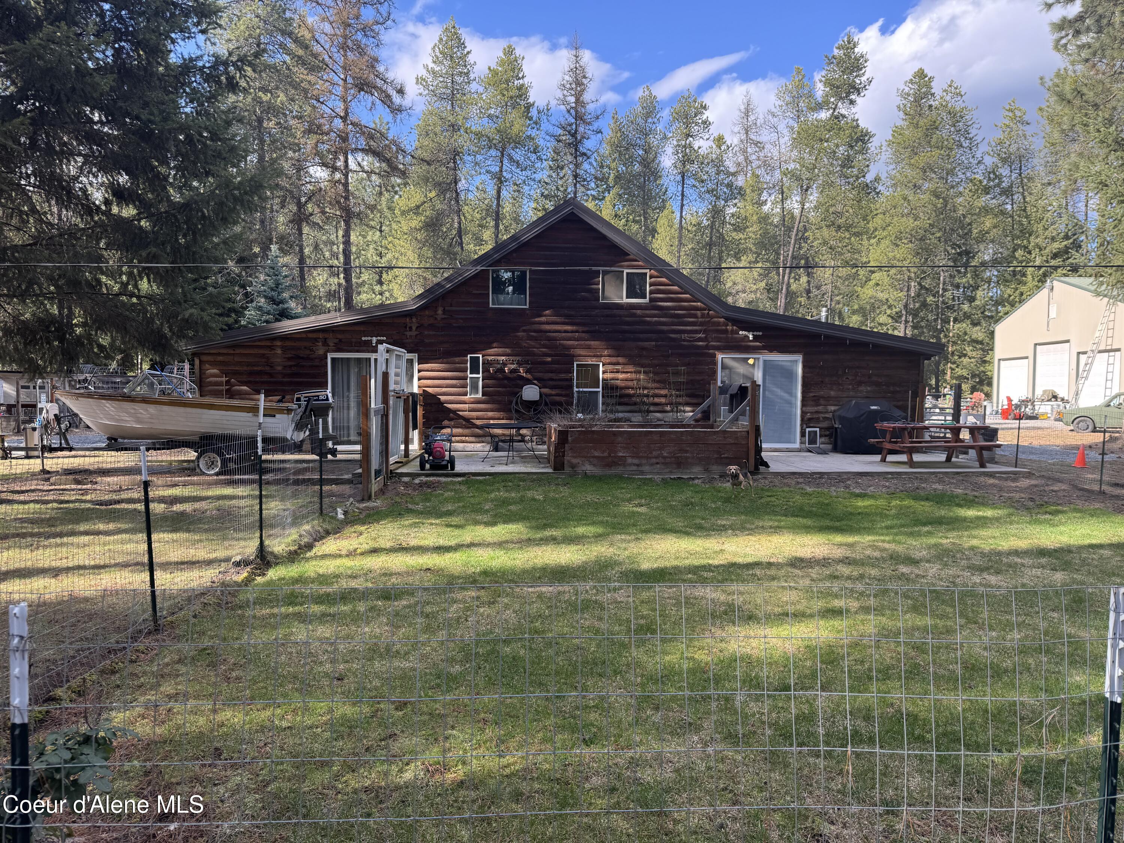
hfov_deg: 71.6
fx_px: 779
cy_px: 422
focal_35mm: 24
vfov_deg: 56.8
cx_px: 562
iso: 80
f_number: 1.78
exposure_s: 1/514
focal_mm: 6.76
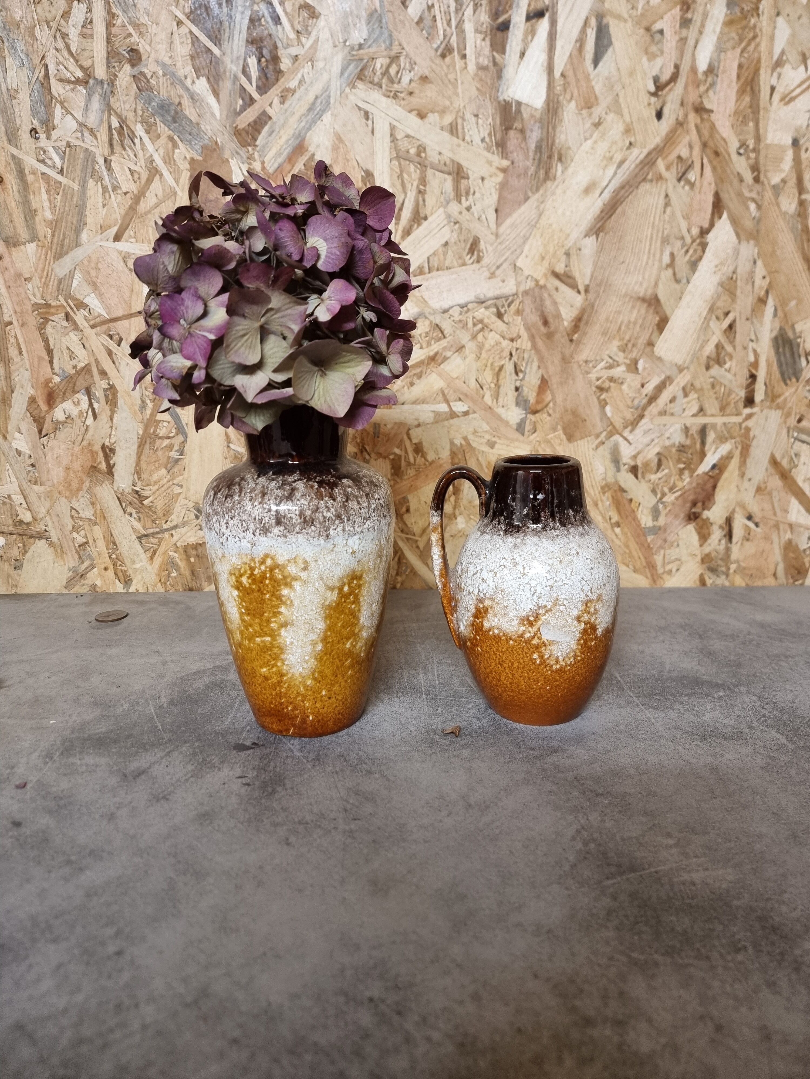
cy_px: 540
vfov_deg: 71.6
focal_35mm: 24
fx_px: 749
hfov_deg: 56.8
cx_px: 405
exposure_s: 1/40
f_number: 1.8
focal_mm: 6.7
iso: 320
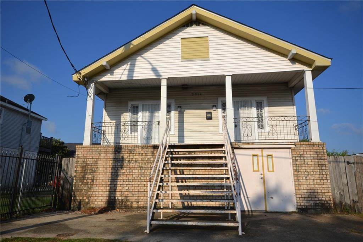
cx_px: 182
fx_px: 242
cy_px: 121
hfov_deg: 73.8
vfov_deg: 53.1
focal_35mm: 24
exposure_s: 1/320
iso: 100
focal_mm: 16
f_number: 9
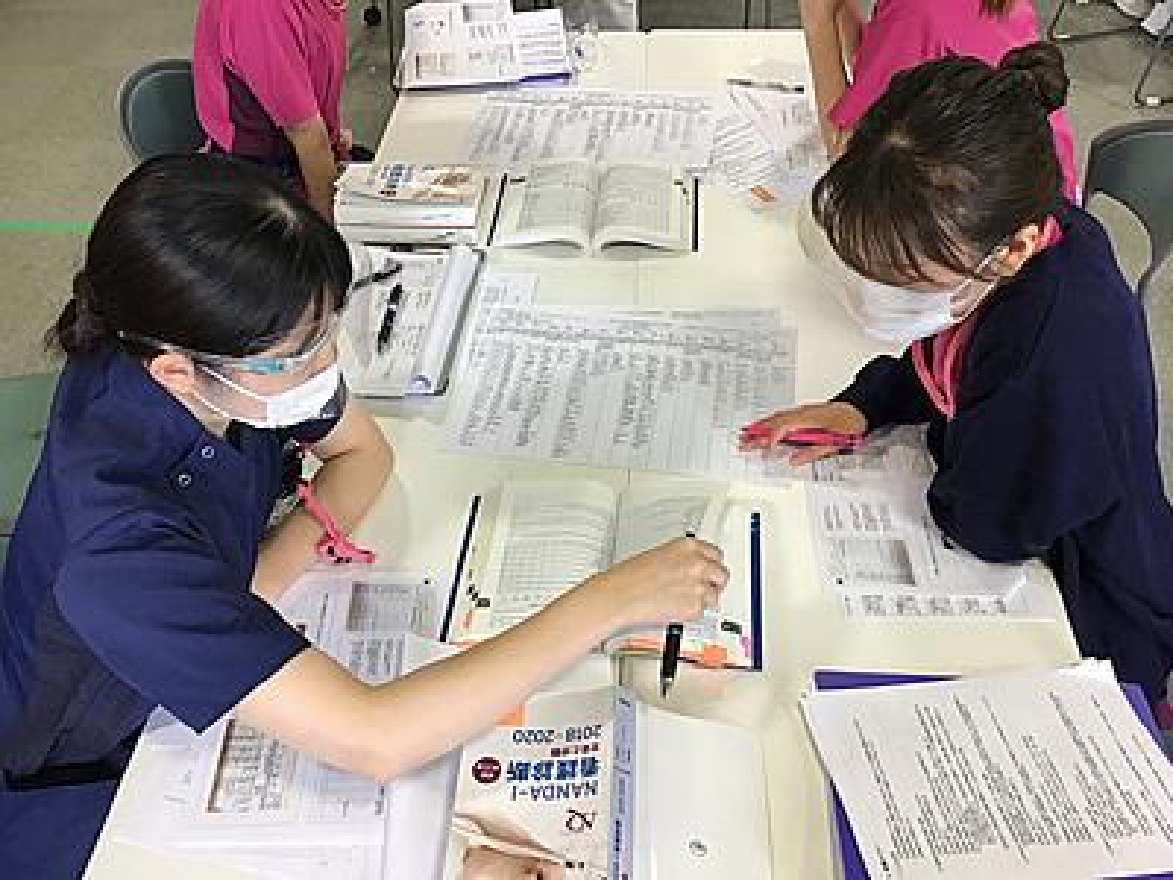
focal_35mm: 31
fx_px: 1050
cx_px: 586
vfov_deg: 45.4
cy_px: 440
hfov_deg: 58.4
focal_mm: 3.3
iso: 64
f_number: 2.4
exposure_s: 1/30
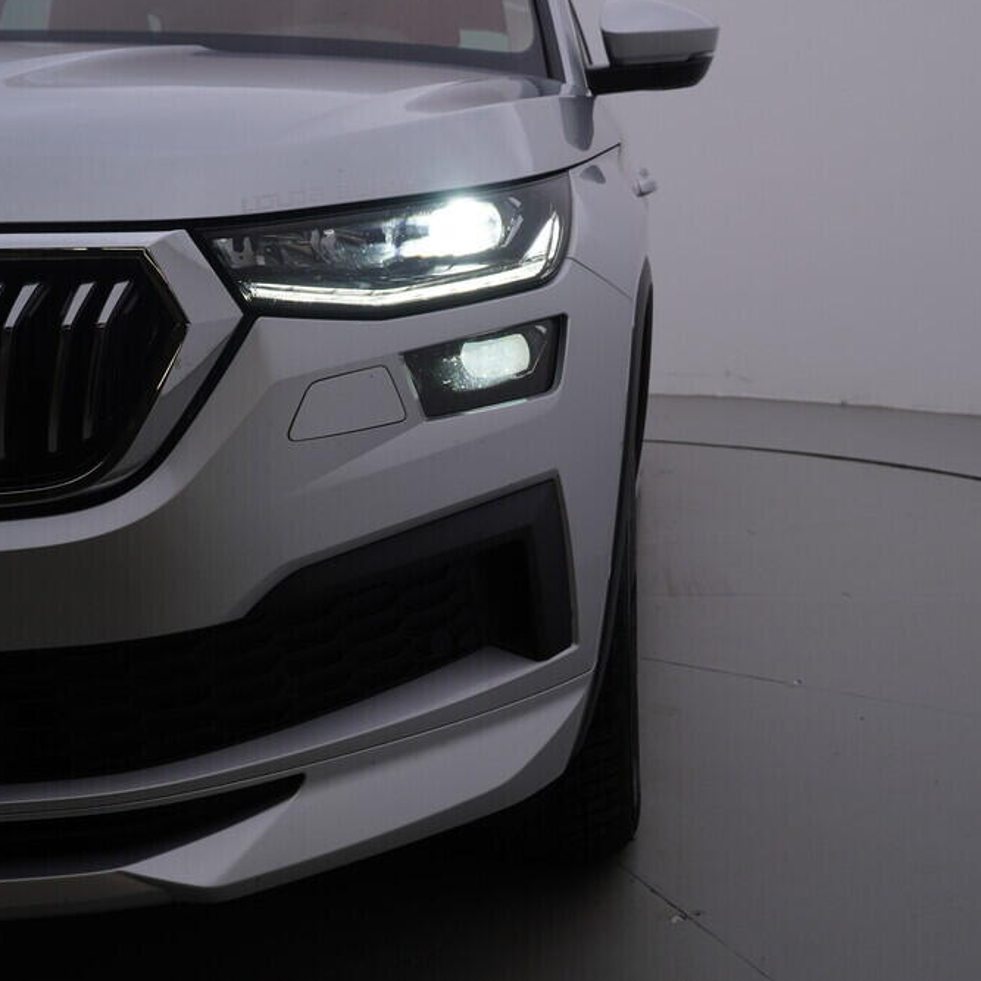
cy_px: 482
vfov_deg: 36.1
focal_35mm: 47
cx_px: 641
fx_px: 1507
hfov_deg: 35.8
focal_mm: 24
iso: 125
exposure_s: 1/160
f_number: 5.6
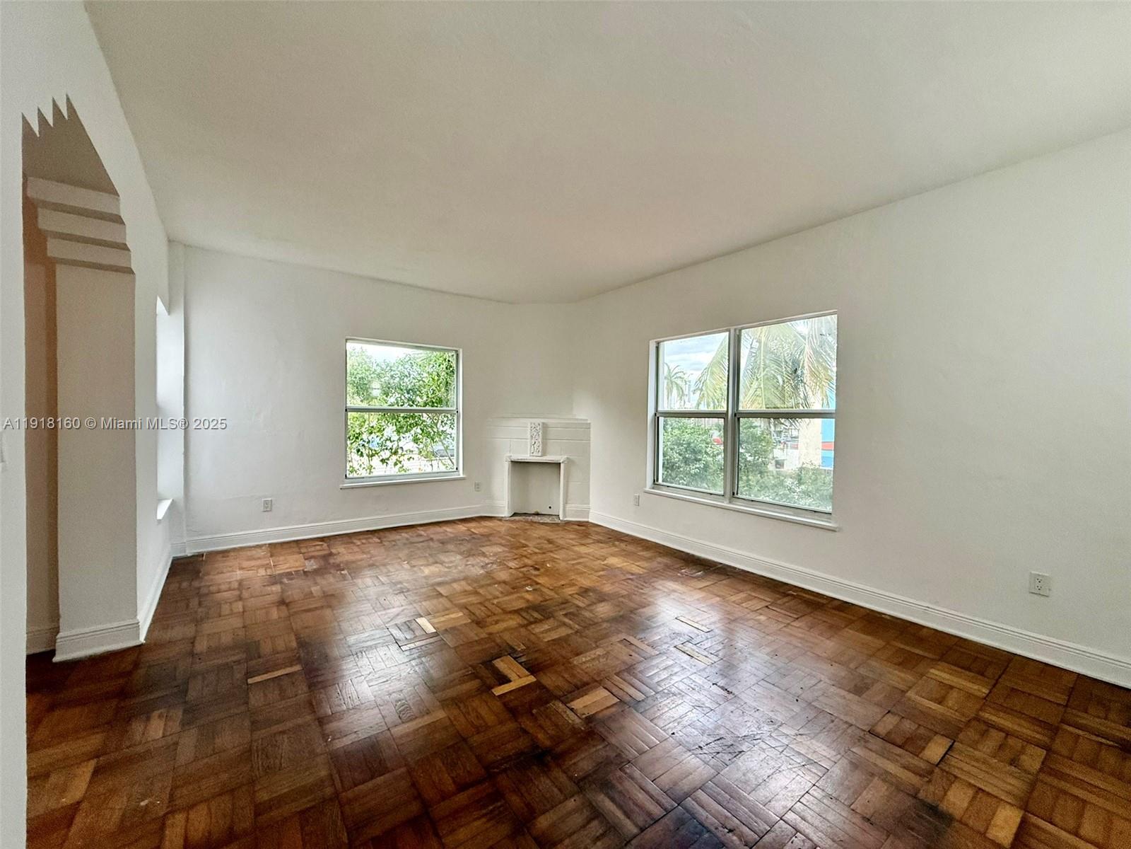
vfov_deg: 85.7
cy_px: 424
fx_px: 457
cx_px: 566
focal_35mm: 14
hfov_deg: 102.1
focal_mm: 2.22
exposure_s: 1/99
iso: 200
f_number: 2.2
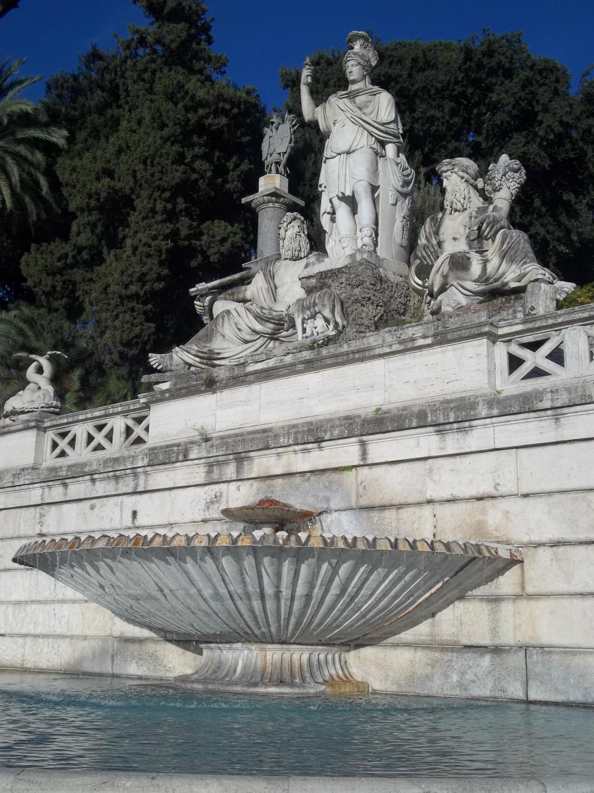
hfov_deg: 36.8
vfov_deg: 47.9
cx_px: 297
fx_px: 892
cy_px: 396
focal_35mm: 39
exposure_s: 1/200
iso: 64
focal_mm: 7.1
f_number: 9.9
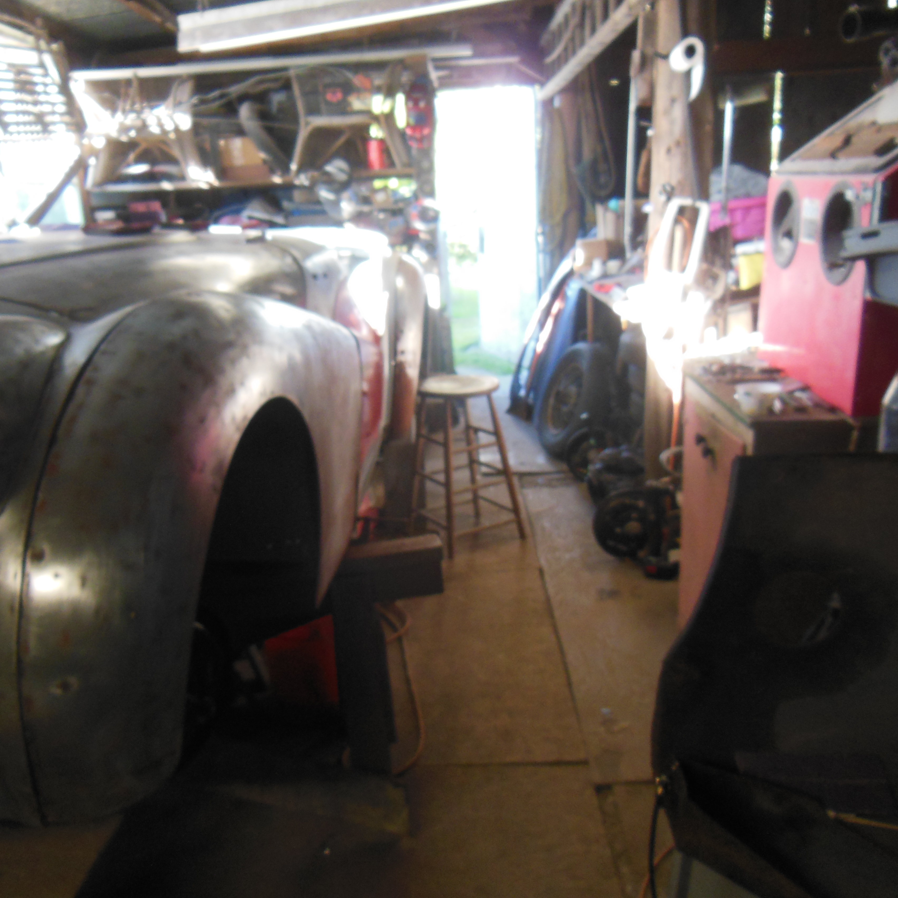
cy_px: 447
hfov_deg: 54.0
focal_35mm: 30
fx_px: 880
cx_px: 410
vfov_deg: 54.0
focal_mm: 4.5
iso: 320
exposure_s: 1/30
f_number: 3.5
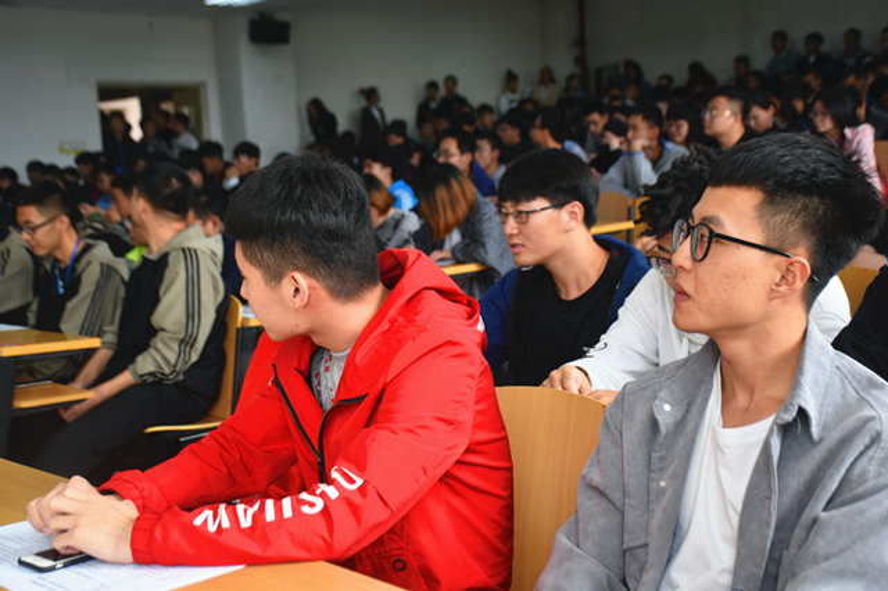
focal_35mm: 51
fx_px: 1257
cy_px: 296
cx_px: 444
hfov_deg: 38.9
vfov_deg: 26.5
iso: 400
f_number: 4.2
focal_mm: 34
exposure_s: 1/60
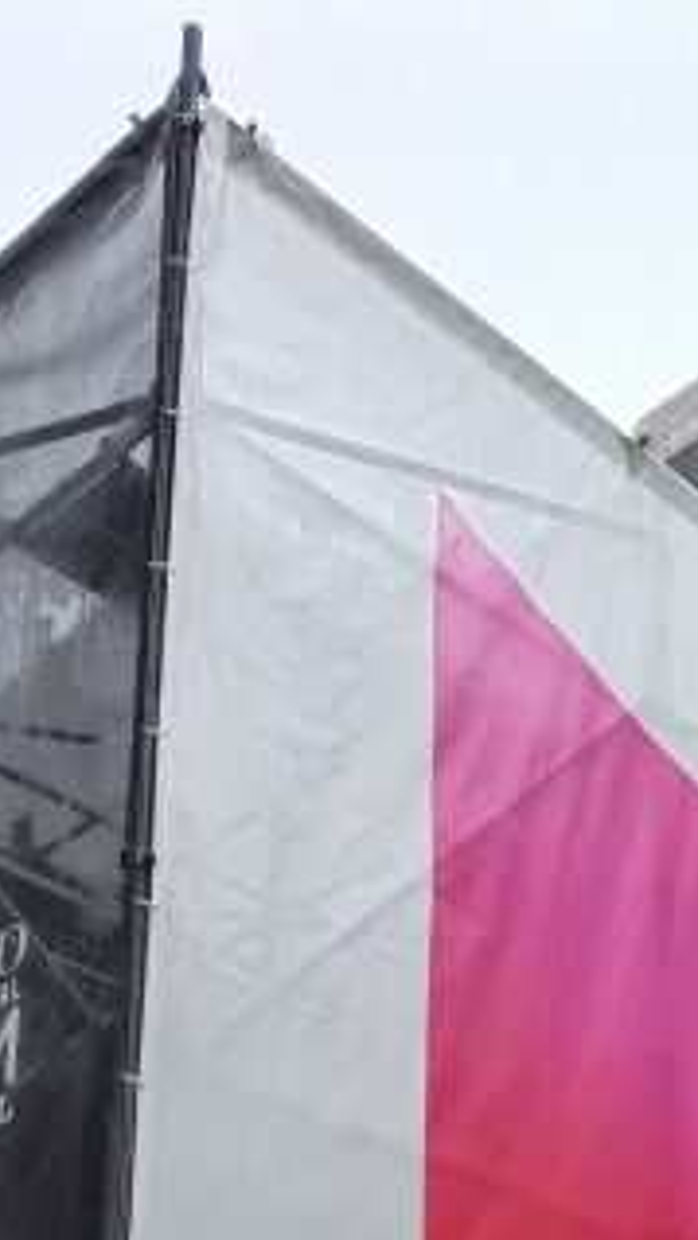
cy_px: 1529
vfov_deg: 28.5
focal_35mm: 63
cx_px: 753
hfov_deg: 18.5
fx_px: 2072
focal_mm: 5.6
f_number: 1.9
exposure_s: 1/120
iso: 50
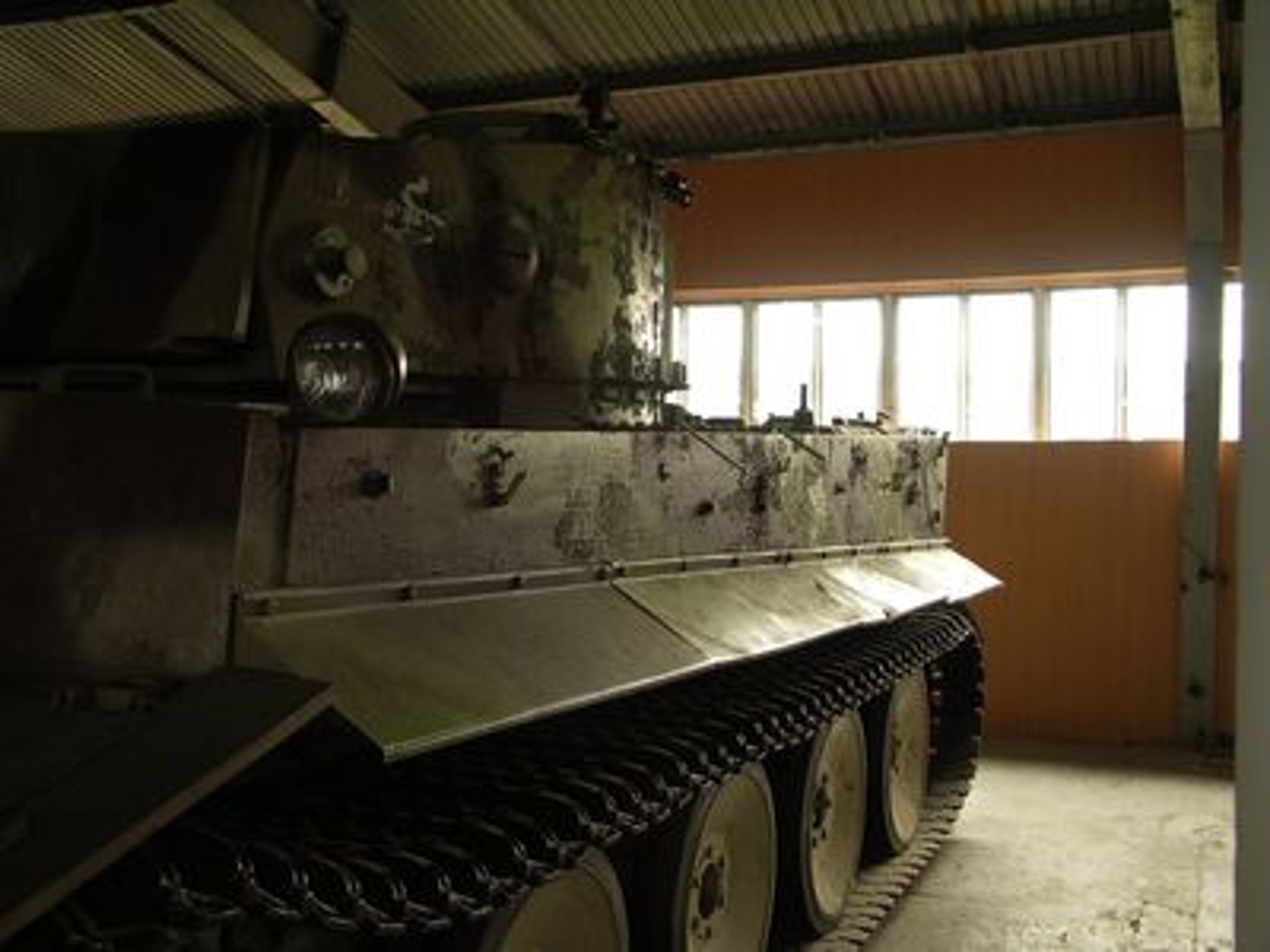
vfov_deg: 39.7
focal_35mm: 36
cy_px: 476
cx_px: 635
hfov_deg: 51.4
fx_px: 1321
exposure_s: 1/30
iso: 100
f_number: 2.8
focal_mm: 9.5
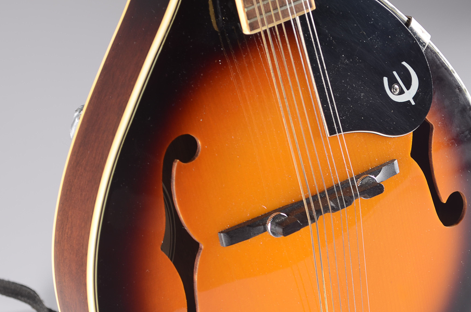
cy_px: 221
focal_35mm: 96
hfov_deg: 21.3
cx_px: 218
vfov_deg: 14.2
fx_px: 1250
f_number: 7.1
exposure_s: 1/60
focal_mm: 45
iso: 100
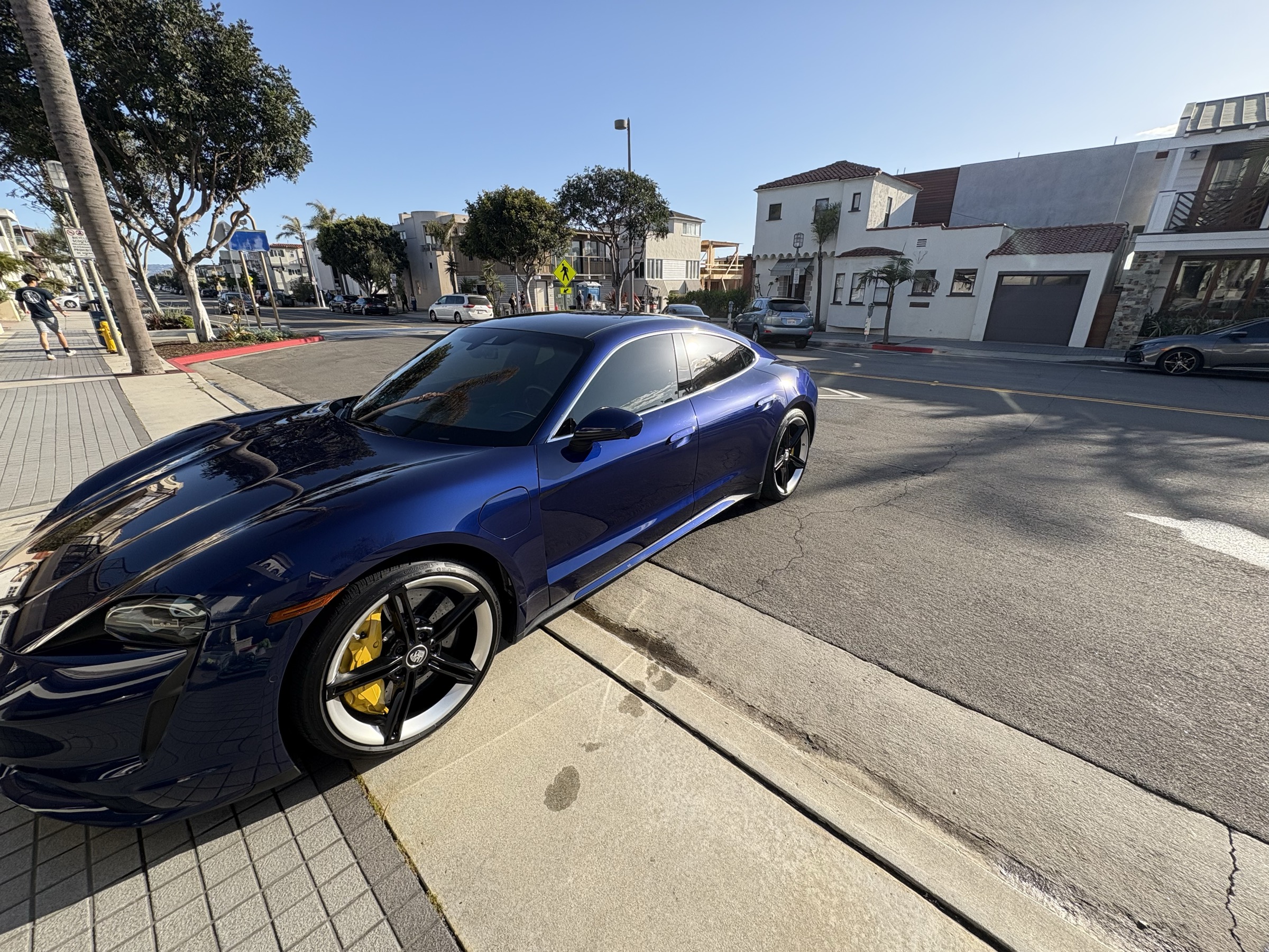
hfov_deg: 102.1
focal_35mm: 14
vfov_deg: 85.7
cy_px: 476
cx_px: 634
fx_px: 513
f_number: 2.2
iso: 64
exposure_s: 1/1020
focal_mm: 2.22
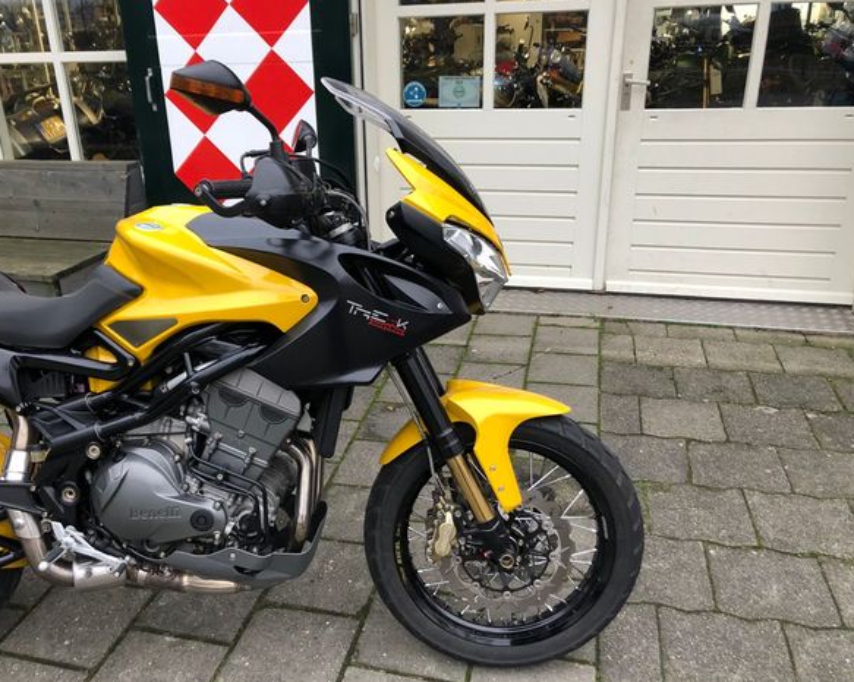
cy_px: 347
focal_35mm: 30
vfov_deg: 48.5
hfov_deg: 58.7
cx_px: 393
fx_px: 758
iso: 40
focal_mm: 3.99
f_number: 1.8
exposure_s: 1/33
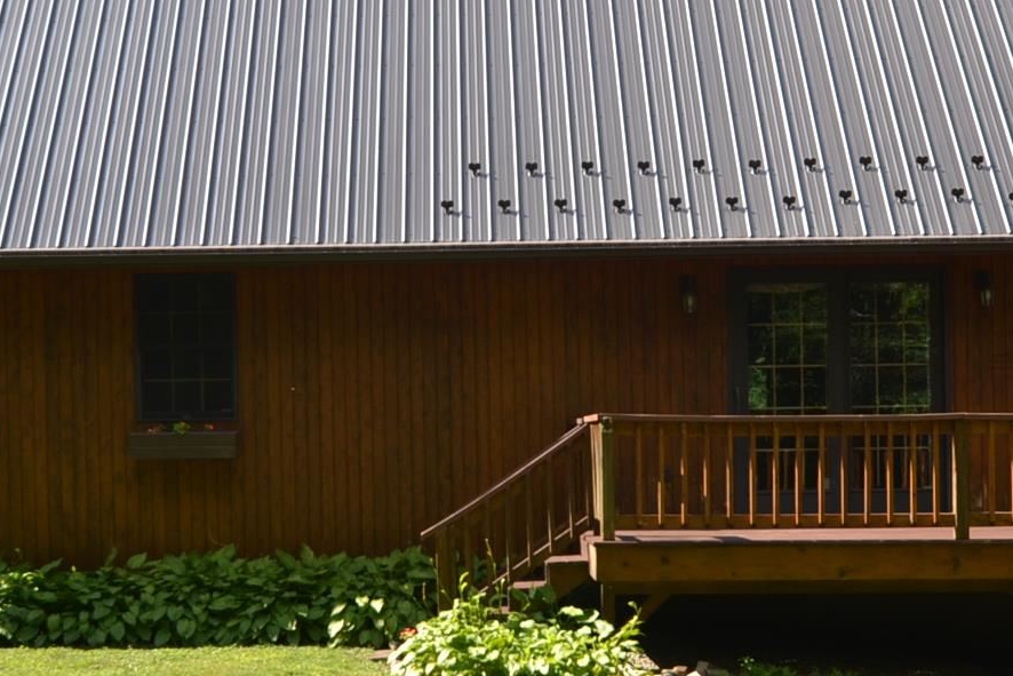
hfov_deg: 26.0
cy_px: 420
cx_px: 478
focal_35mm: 78
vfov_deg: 17.5
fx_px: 2195
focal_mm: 20
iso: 100
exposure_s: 1/160
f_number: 6.3
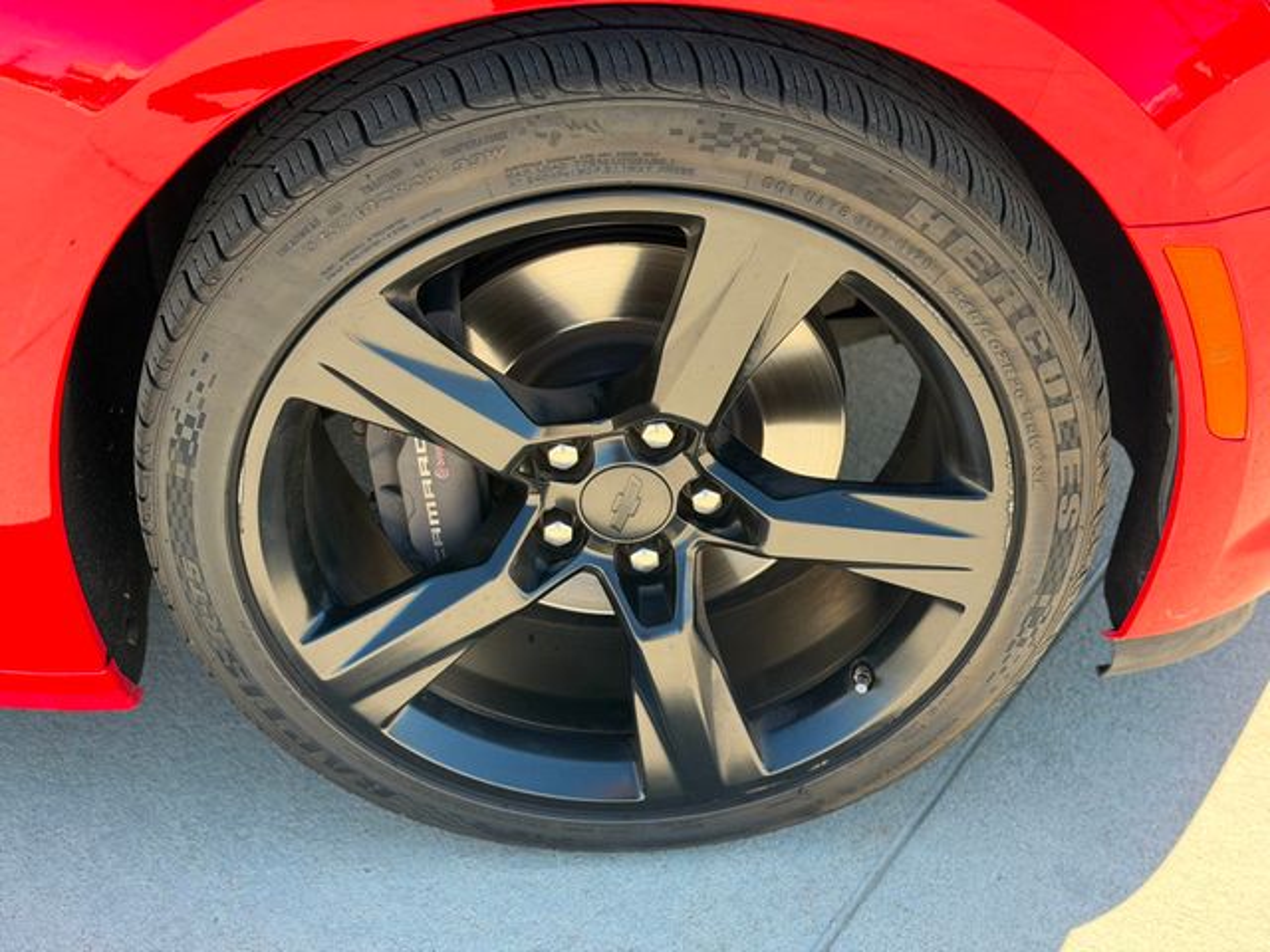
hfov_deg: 39.7
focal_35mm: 48
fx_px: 1761
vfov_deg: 30.3
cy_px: 476
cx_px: 635
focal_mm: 6.76
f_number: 1.78
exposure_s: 1/455
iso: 80
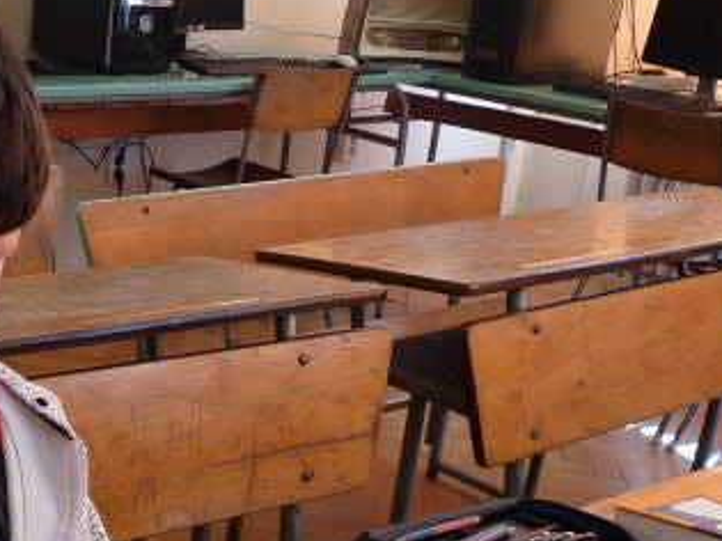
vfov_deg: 23.4
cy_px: 477
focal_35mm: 61
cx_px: 57
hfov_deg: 30.2
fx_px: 1272
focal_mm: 4.8
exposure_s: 1/80
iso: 200
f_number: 2.8
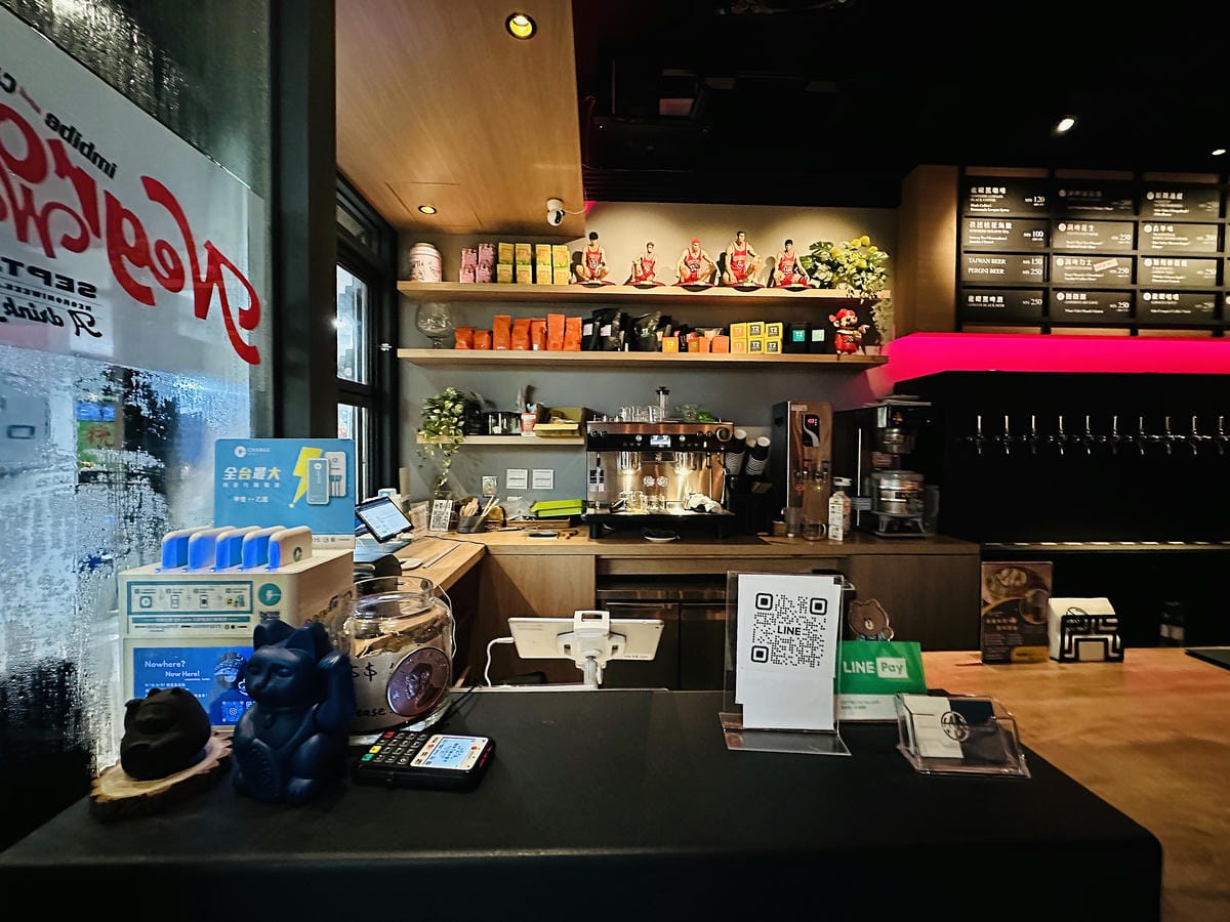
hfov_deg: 102.1
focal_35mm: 14
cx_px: 615
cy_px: 461
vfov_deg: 85.7
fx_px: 497
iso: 1250
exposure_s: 1/31
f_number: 2.2
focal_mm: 2.22
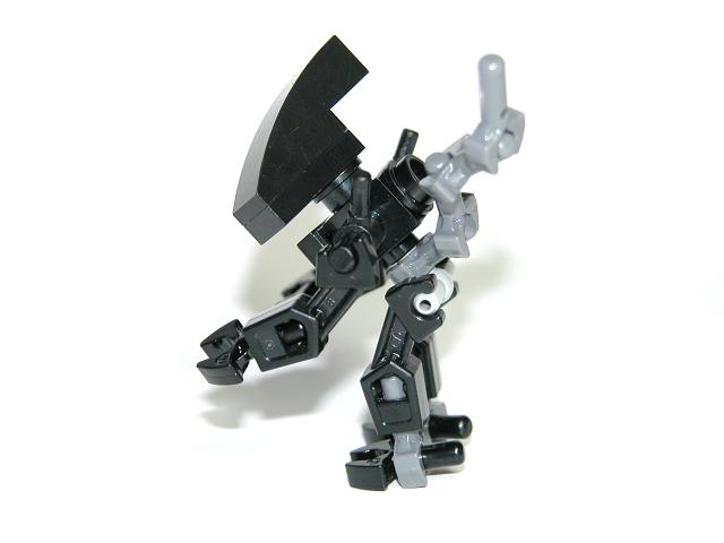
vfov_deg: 12.8
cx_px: 362
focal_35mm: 116
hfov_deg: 17.0
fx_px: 2426
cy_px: 272
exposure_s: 1/124
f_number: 3.7
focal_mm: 29.5
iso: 100
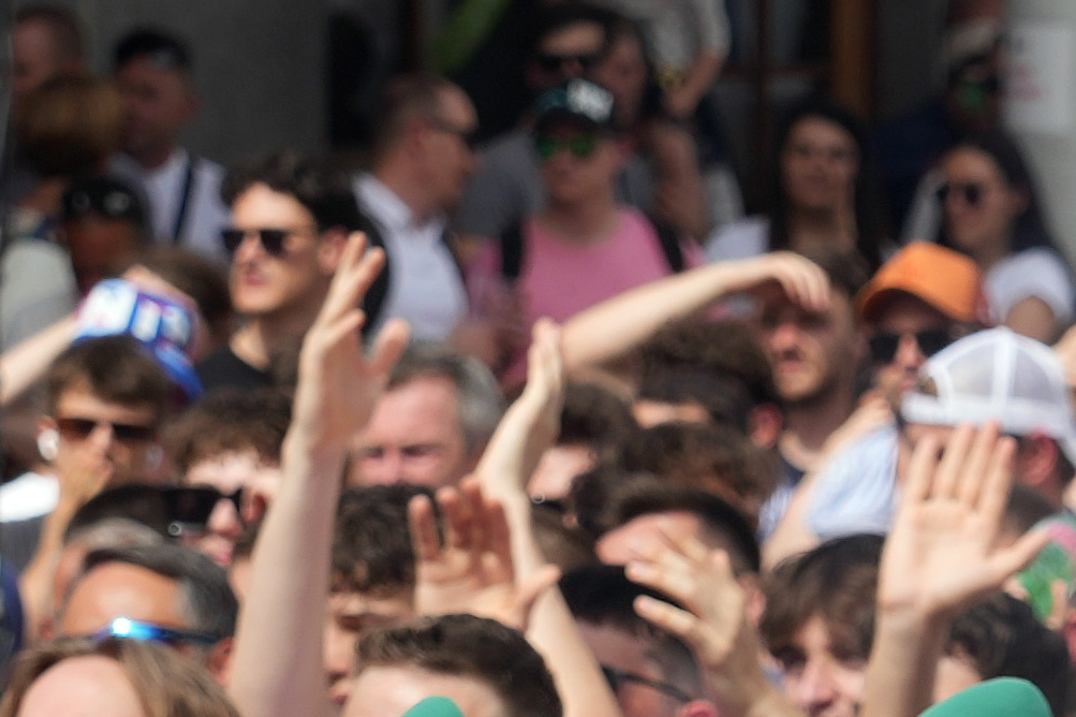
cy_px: 1728
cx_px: 1179
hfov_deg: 2.8
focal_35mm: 734
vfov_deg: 1.9
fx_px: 21930
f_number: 7.1
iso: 100
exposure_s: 1/320
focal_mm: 105
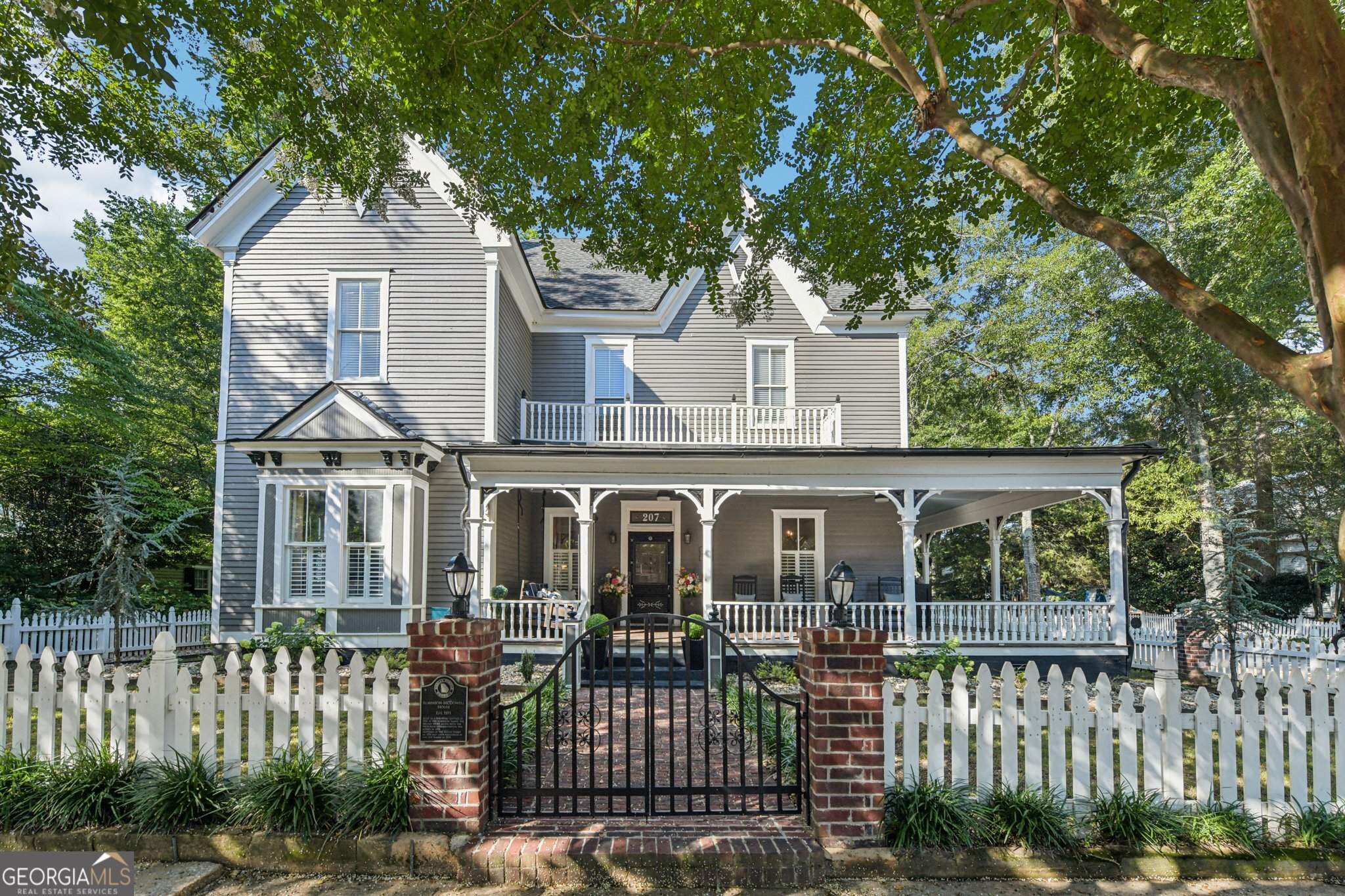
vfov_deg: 81.2
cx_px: 672
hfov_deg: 104.3
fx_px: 523
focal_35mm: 14
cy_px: 448
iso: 400
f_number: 8
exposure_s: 1/500
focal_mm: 14
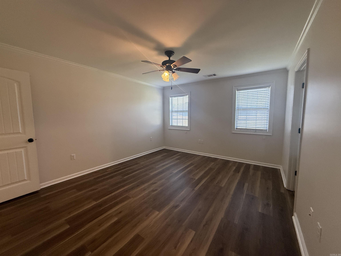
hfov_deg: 102.1
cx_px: 170
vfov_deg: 85.7
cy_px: 128
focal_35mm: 14
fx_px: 138
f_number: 2.2
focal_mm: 2.22
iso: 400
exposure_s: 1/120
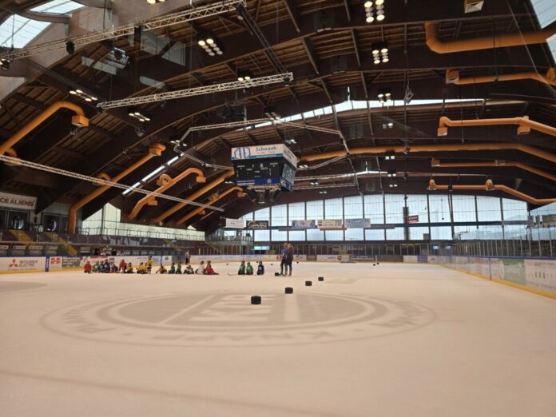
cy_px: 208
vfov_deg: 58.9
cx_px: 278
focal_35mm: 23
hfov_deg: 73.9
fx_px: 369
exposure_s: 1/100
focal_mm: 6.3
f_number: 1.7
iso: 64
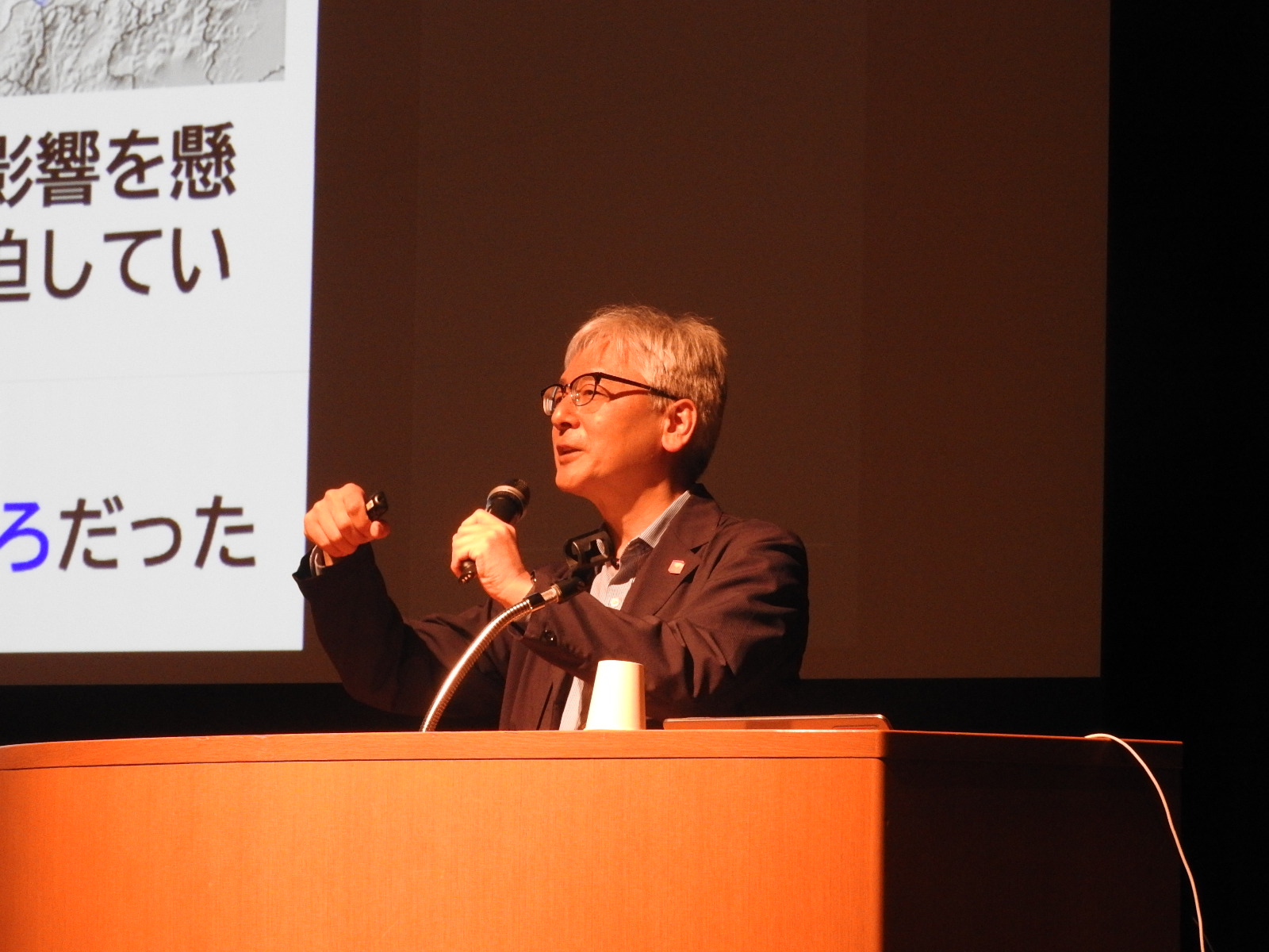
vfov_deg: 8.7
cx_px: 634
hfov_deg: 11.6
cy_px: 476
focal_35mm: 170
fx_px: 6232
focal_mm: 30.5
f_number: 5.2
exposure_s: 1/15
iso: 560
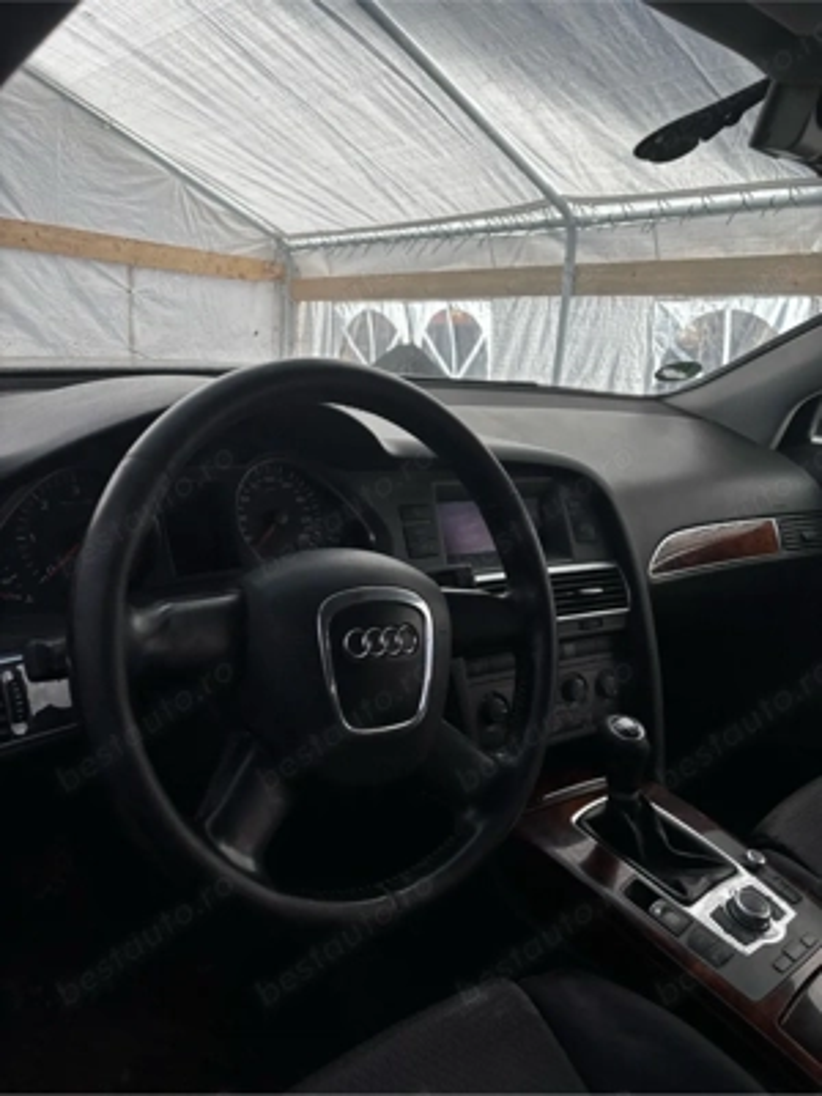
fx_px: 823
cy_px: 548
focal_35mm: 26
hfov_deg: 53.1
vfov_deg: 67.3
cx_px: 411
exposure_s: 1/448
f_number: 1.6
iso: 50
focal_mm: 5.96
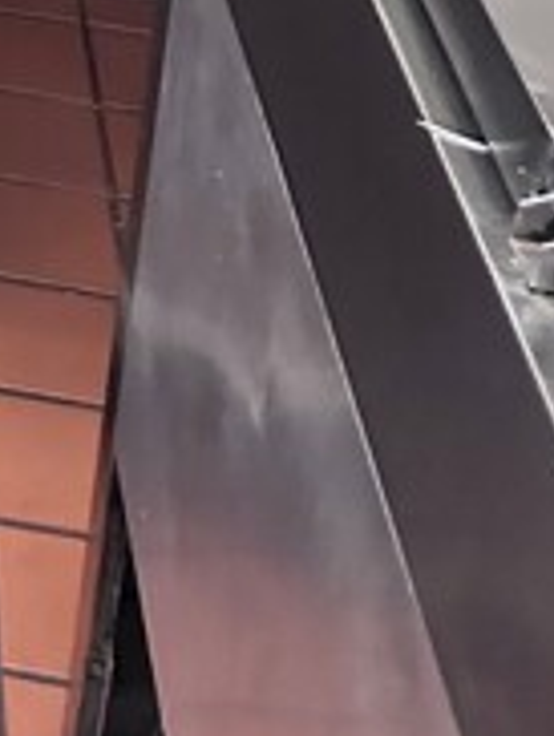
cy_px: -884
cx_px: -582
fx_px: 2278
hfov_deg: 12.2
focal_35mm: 107
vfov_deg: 14.2
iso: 500
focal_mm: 6.86
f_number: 1.78
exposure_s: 1/60
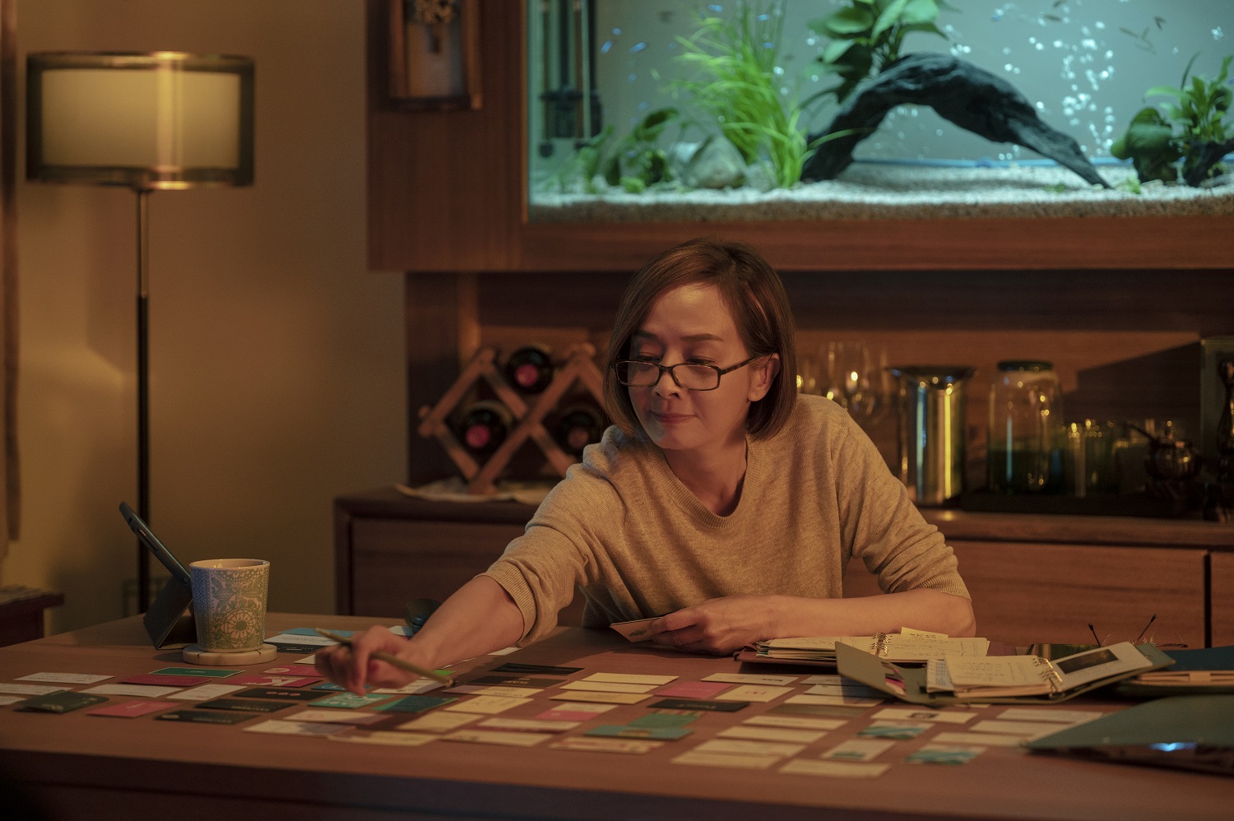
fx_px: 2706
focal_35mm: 79
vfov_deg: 17.3
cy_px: 410
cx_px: 617
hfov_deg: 25.7
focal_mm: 79
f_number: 2.8
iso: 1250
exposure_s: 1/100
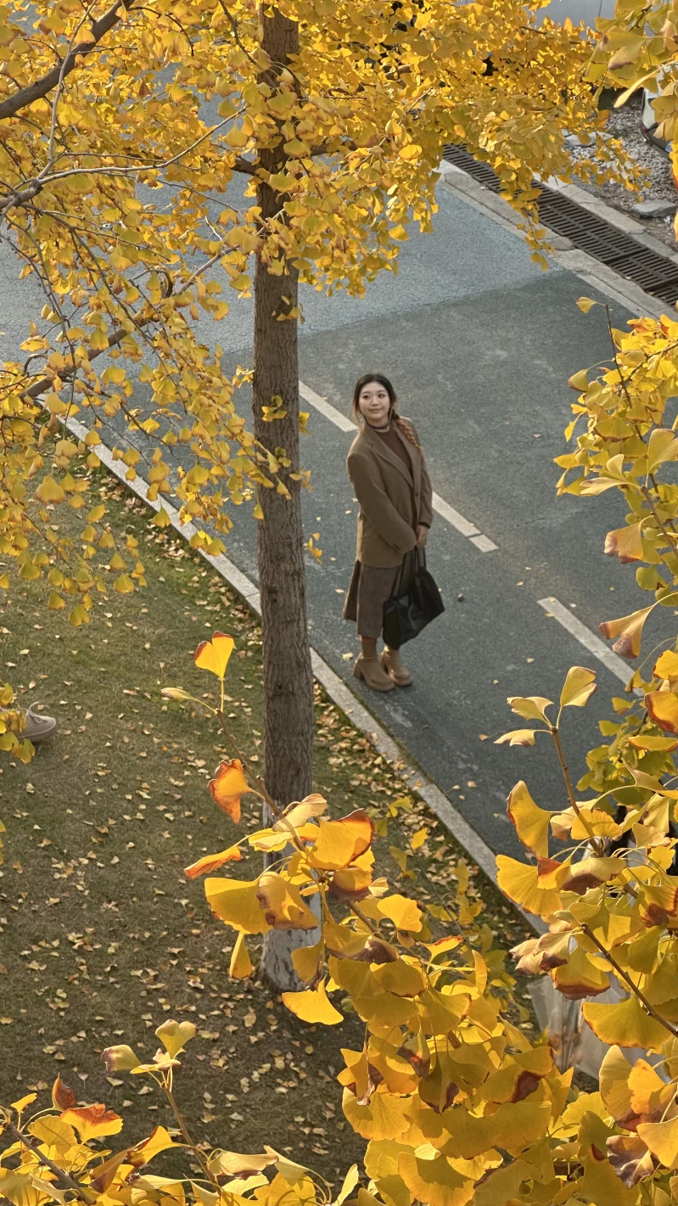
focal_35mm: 85
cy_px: 605
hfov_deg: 14.2
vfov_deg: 25.0
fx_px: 2717
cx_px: 414
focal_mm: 9
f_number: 2.8
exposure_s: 1/99
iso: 40
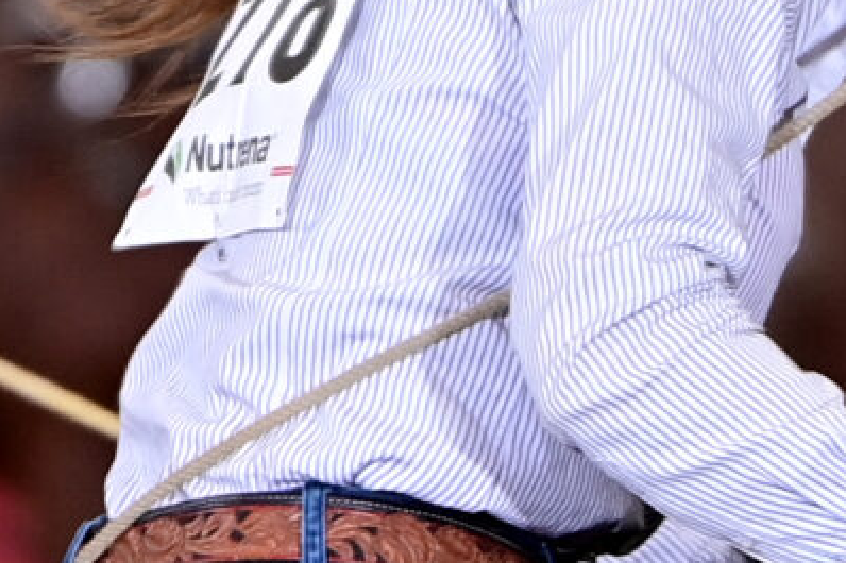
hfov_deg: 0.7
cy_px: 712
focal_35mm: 3084
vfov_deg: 0.4
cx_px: 576
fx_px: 72440
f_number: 5
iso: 1000
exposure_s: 1/250
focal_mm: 400
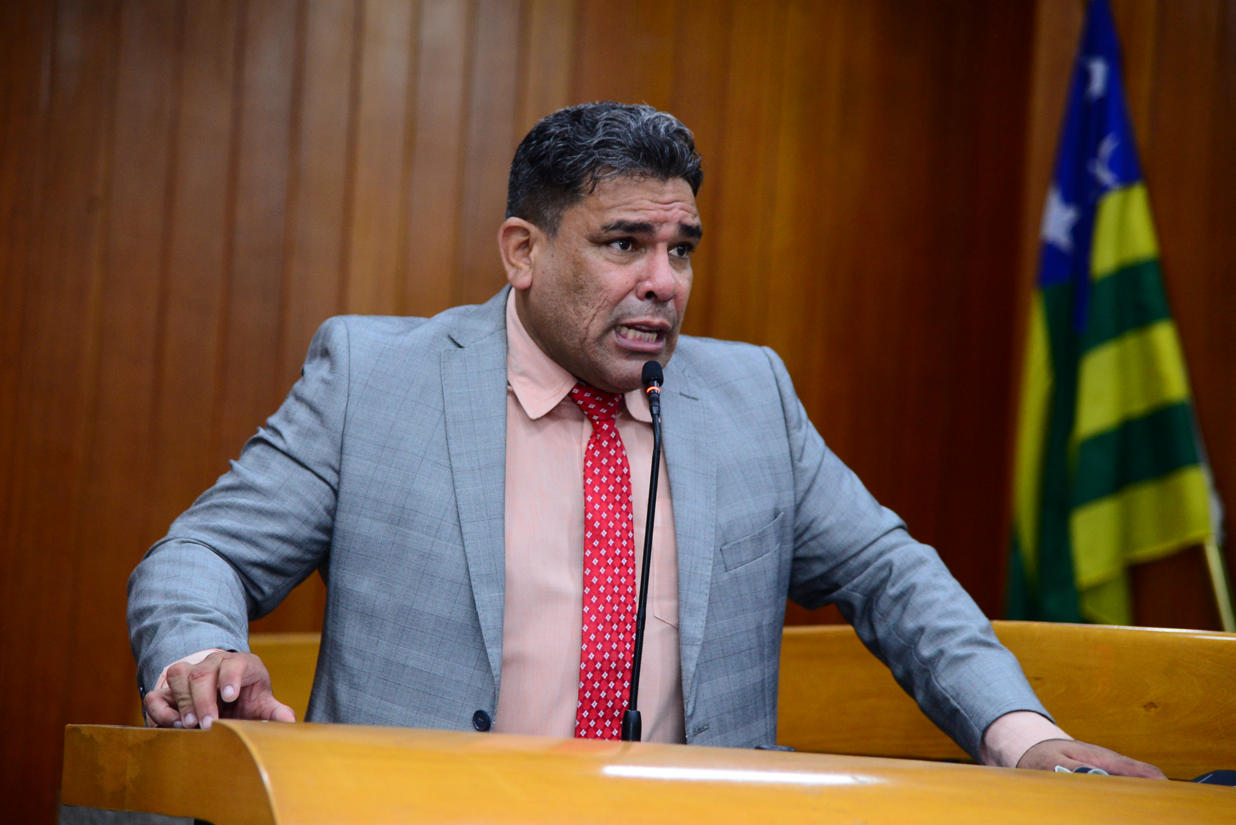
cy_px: 412
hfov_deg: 17.1
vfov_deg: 11.4
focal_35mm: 120
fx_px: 4121
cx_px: 618
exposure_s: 1/60
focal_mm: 120
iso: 1600
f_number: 4
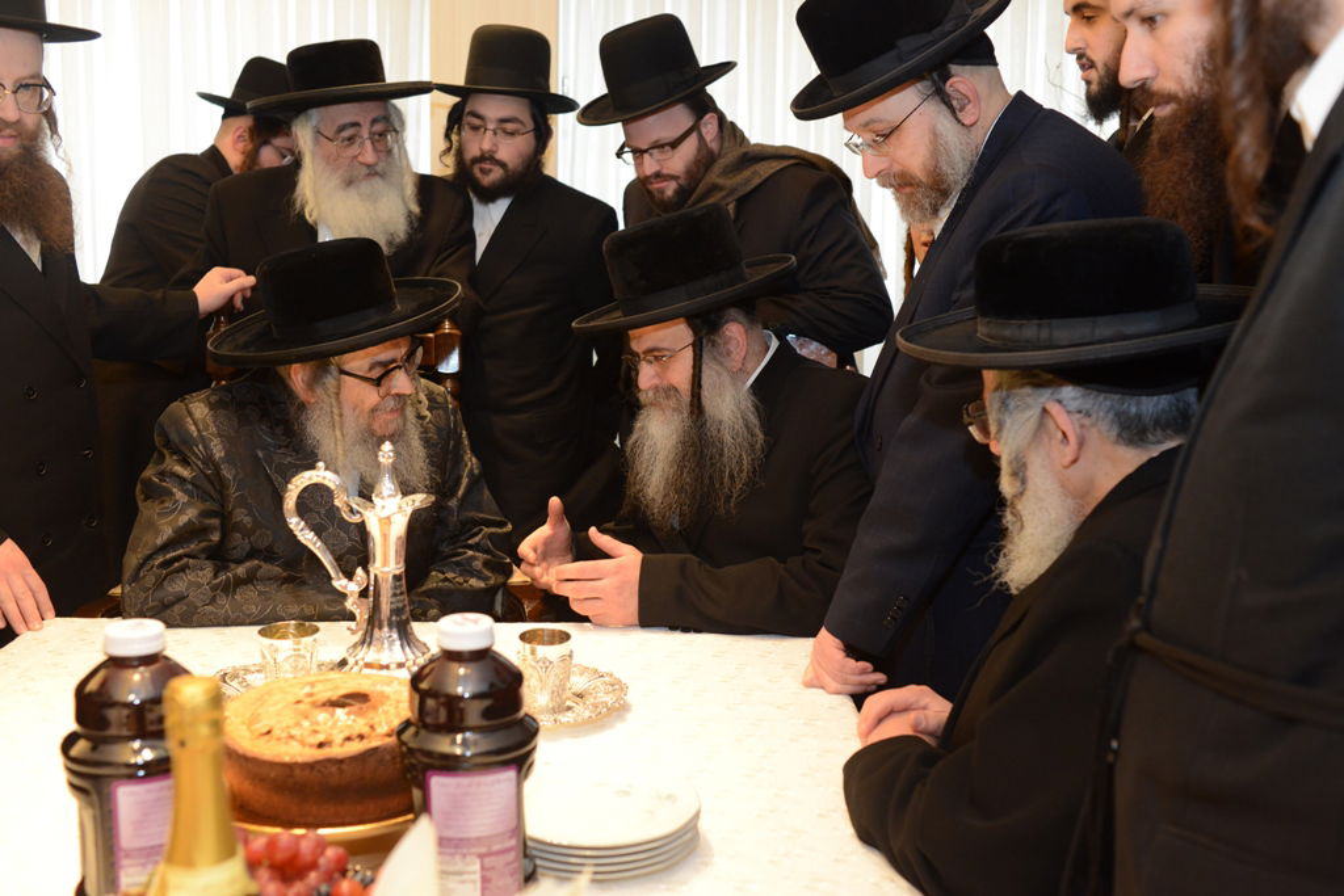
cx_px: 672
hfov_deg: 54.4
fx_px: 1307
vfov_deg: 37.9
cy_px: 448
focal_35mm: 35
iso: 1600
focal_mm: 35
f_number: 5
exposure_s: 1/125
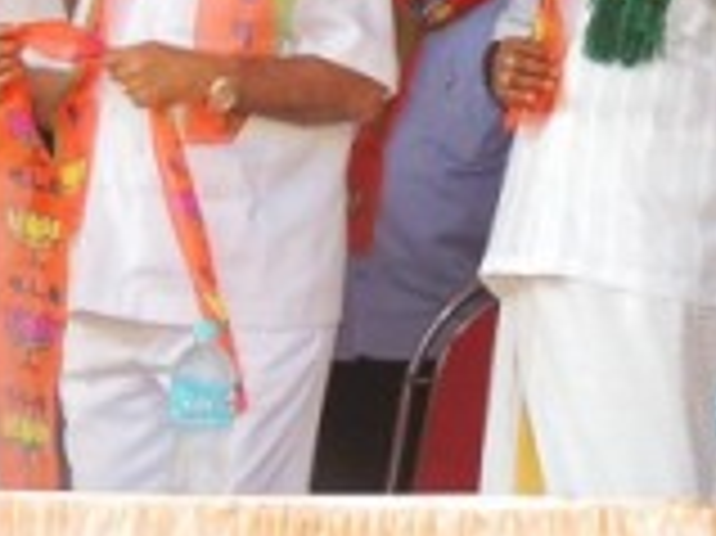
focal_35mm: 221
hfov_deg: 9.0
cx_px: 374
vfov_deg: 6.6
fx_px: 4568
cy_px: -356
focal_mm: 9.8
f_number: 3.7
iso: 100
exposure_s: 1/100
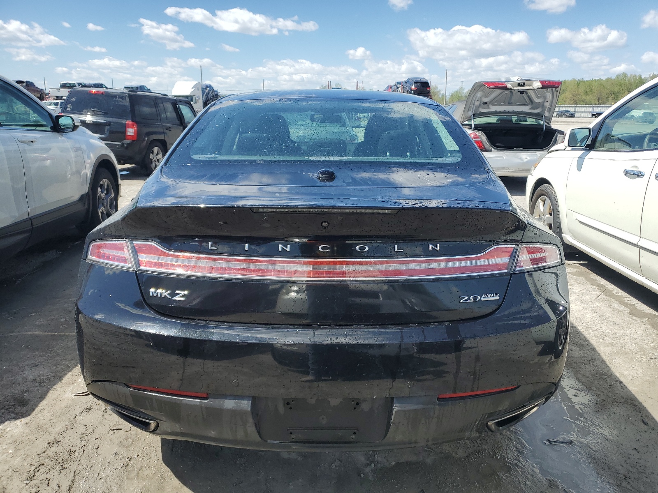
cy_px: 246
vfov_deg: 53.1
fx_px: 494
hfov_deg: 67.3
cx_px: 329
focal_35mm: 26
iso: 50
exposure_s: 1/2500
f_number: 1.5
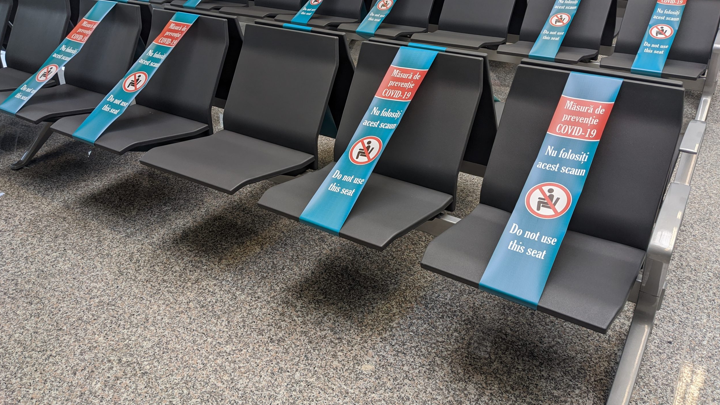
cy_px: 170
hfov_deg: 64.3
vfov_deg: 38.8
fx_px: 573
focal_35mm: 30
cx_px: 355
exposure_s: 1/217
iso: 52
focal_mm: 4.38
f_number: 1.73
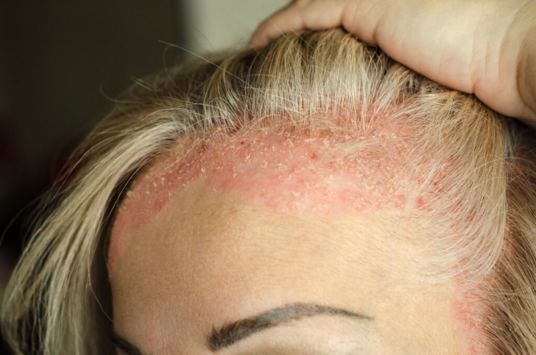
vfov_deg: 18.1
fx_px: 1114
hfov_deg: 27.0
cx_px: 268
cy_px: 178
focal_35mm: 75
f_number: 4
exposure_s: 1/80
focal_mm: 50
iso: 800
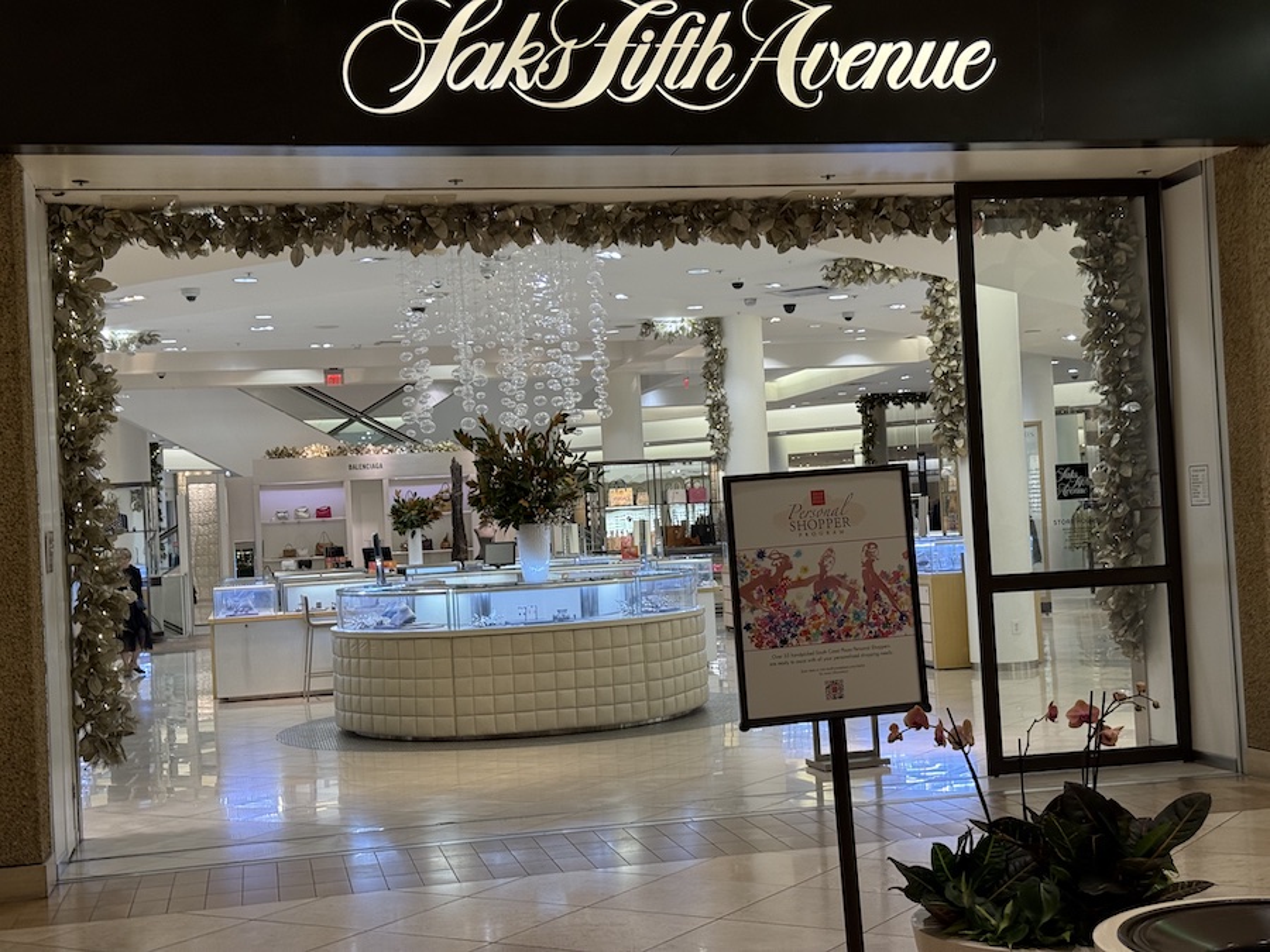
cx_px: 635
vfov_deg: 30.3
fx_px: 1761
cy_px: 476
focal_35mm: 48
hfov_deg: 39.7
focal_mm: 6.76
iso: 100
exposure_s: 1/120
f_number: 1.78
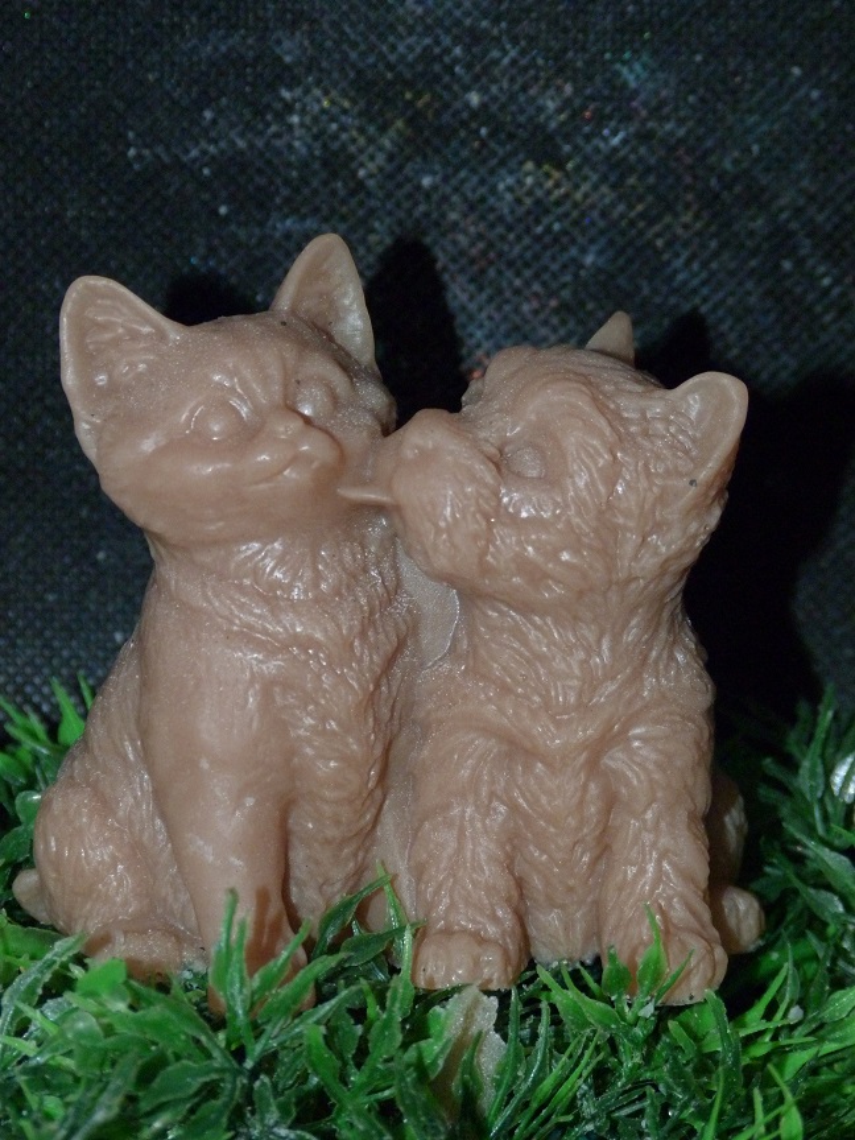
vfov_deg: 13.7
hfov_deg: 10.3
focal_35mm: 144
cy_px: 570
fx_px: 4742
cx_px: 428
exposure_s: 1/250
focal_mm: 25.9
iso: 400
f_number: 3.6
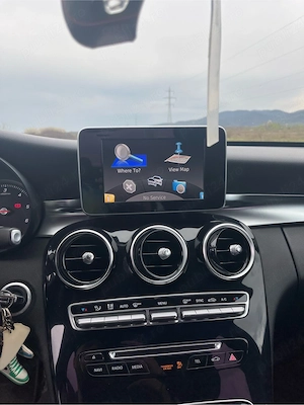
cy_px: 202
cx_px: 152
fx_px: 304
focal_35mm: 26
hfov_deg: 53.1
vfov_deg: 67.3
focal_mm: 5.1
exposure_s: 1/605
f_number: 1.6
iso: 50
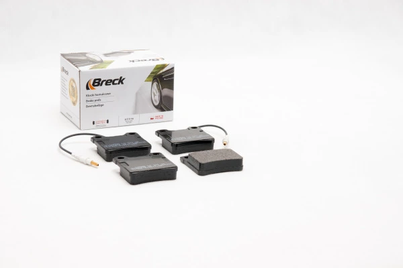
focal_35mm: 82
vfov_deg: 16.6
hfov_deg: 24.6
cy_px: 134
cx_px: 202
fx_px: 923
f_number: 11
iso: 100
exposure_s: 1/200
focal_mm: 55
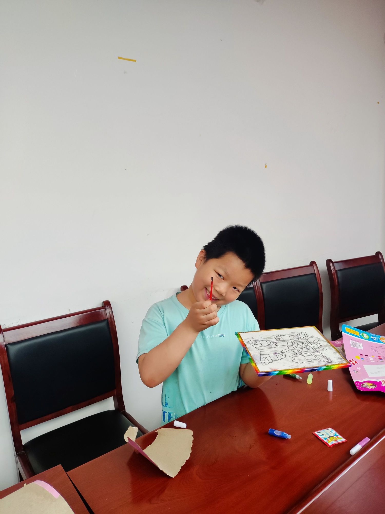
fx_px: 371
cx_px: 192
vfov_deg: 69.4
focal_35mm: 25
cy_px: 257
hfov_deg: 54.9
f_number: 1.79
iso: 358
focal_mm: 4.71
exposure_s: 1/50
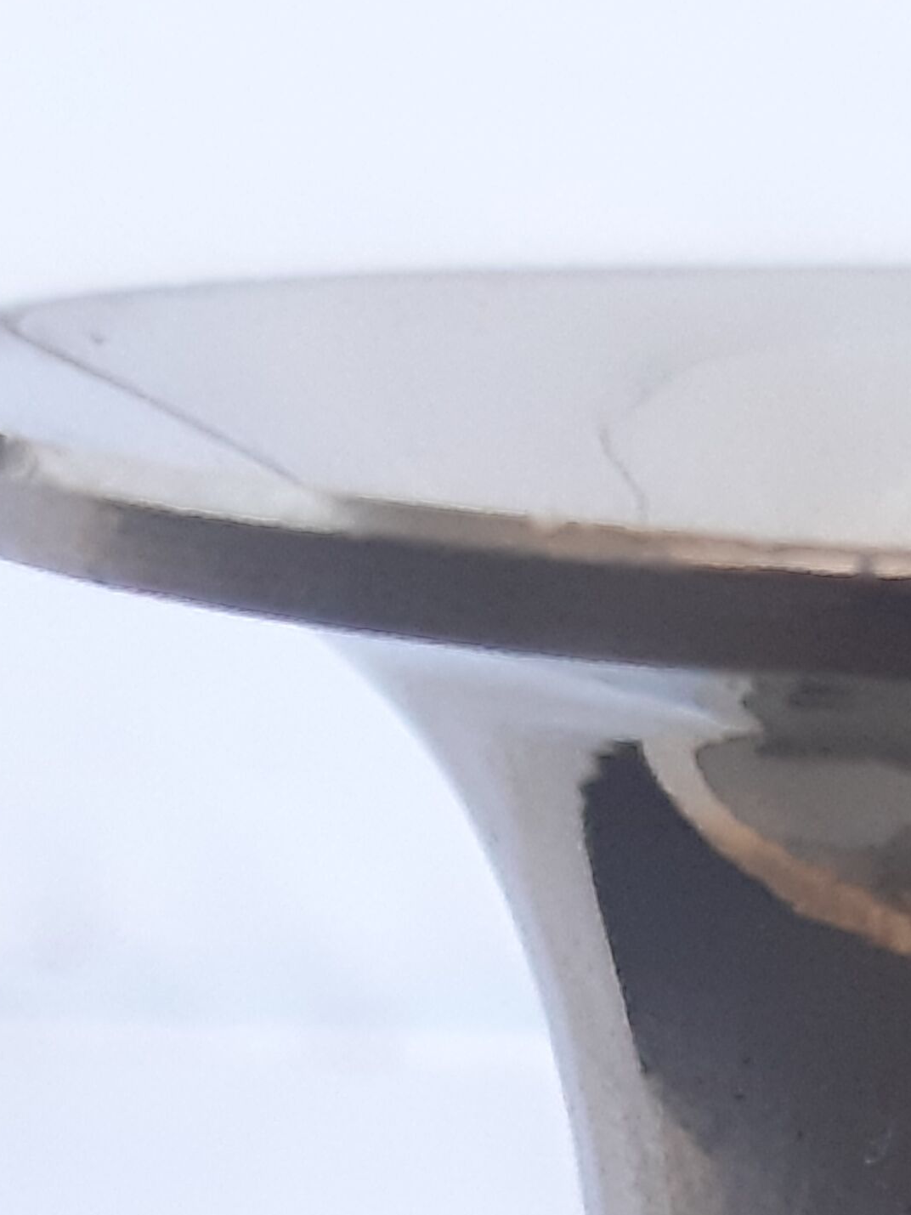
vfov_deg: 15.9
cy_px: 2112
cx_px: 1195
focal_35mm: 107
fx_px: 3754
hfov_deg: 13.3
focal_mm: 3.93
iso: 200
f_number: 1.7
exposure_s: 1/50
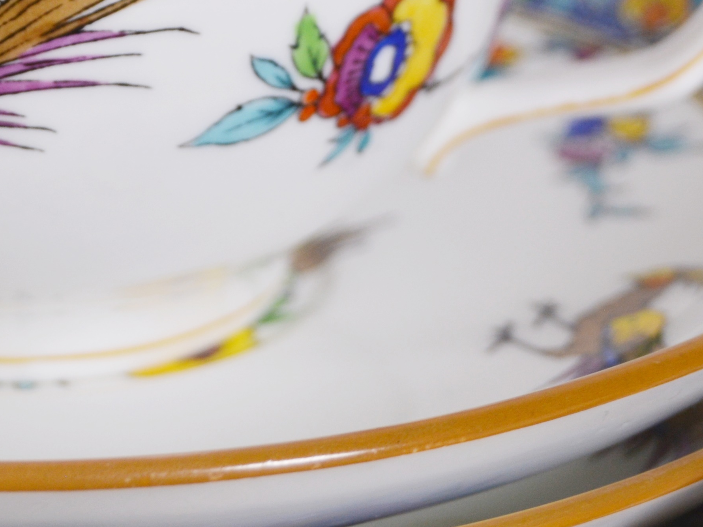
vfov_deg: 6.1
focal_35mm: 243
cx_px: 277
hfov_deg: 8.1
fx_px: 4934
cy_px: -13
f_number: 5.6
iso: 220
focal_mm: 50
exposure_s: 1/125
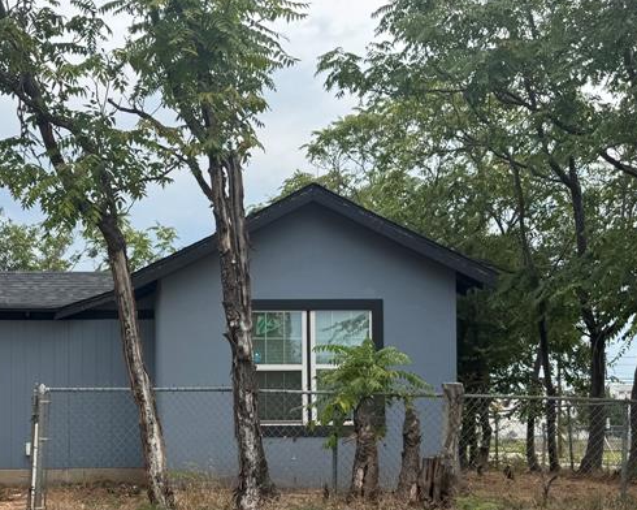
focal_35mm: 49
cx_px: 135
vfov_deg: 30.1
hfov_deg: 36.8
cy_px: 405
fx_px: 924
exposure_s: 1/1818
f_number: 1.78
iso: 80
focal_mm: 6.76
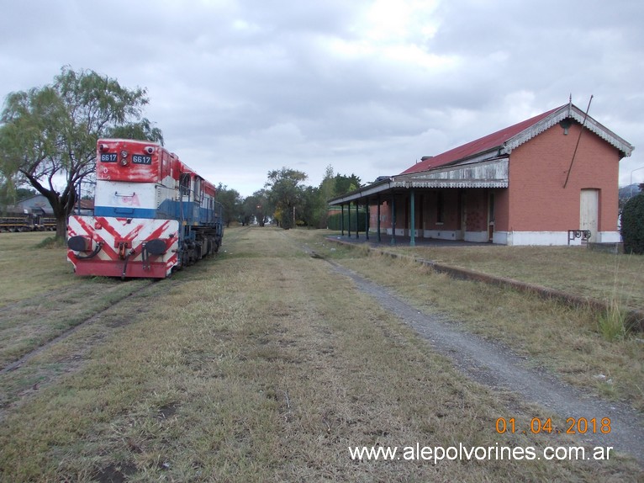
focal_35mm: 28
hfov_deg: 63.5
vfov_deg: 49.7
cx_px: 322
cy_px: 242
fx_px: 521
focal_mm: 4
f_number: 2.7
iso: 80
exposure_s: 1/400
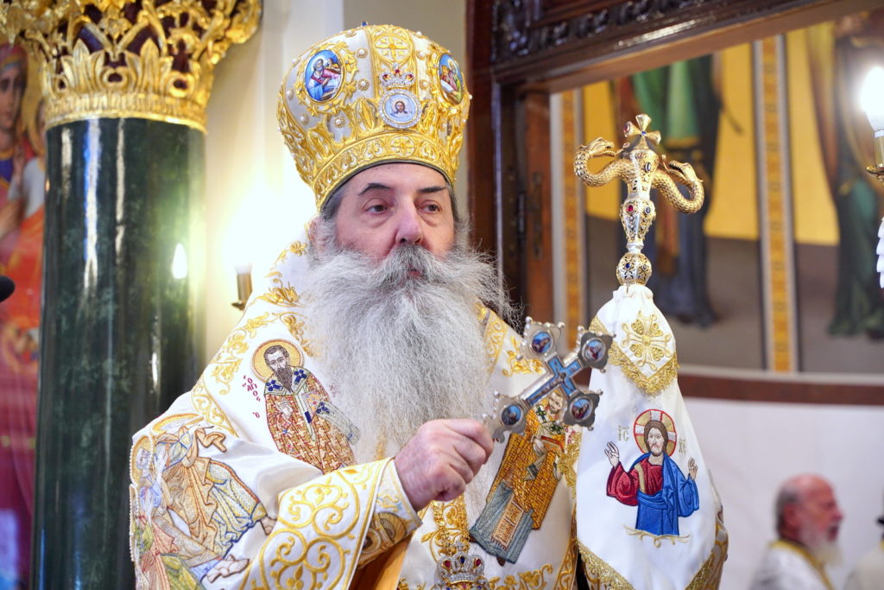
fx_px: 1842
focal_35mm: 75
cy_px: 295
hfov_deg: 27.0
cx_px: 442
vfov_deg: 18.2
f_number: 4.5
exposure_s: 1/125
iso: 1250
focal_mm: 75
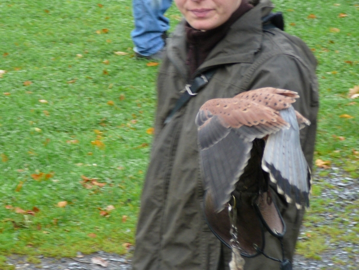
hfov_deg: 11.8
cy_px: 135
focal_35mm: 168
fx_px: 1742
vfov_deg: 8.8
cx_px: 180
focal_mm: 25
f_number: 4
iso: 100
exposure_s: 1/40
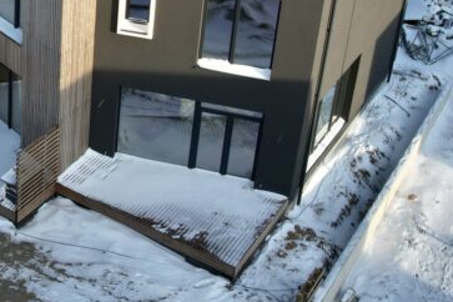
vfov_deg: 20.9
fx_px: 780
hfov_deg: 30.2
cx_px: 1
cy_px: -29
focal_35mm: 62
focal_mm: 8.38
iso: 100
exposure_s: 1/800
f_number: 2.8
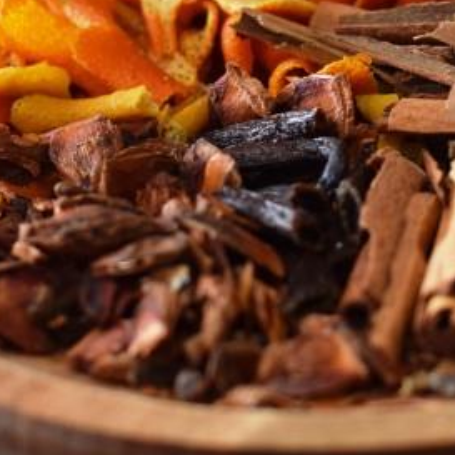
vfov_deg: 7.3
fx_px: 3554
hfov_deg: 7.3
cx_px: 312
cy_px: -118
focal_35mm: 239
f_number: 3.5
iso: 125
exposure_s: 1/25
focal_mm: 50
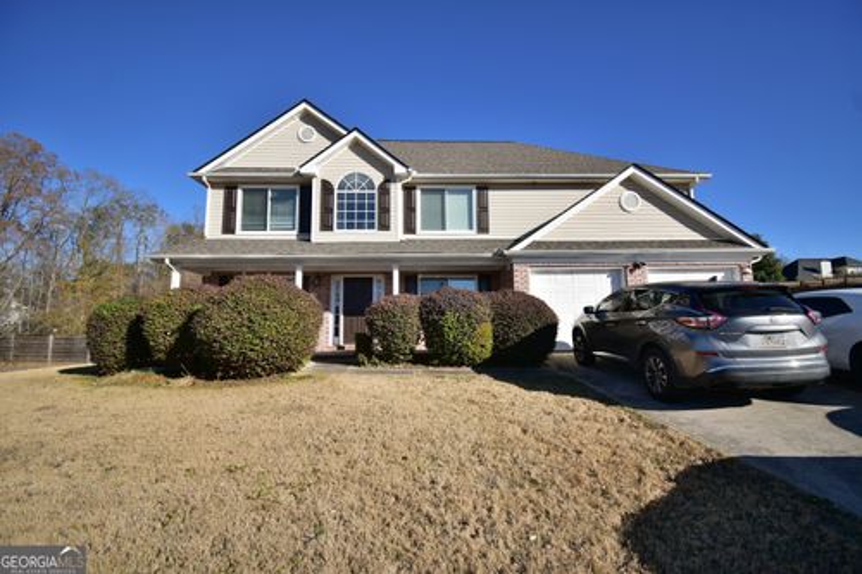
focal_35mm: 15
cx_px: 431
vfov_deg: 77.3
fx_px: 359
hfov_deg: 100.4
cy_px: 287
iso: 100
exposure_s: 1/640
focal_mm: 10
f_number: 4.5
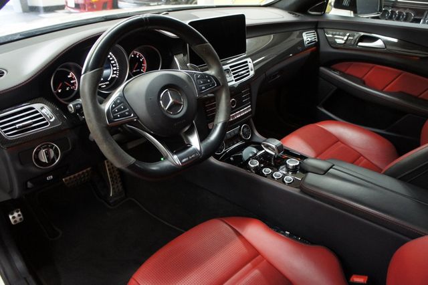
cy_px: 142
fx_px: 321
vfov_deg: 47.9
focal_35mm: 27
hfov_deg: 67.4
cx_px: 214
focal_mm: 18
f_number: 3.5
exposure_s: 1/30
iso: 1000
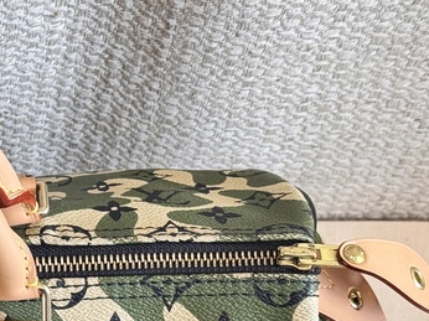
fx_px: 1734
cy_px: 309
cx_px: -103
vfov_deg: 10.5
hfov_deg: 13.7
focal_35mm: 140
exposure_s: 1/50
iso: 100
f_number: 1.78
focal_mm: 6.76
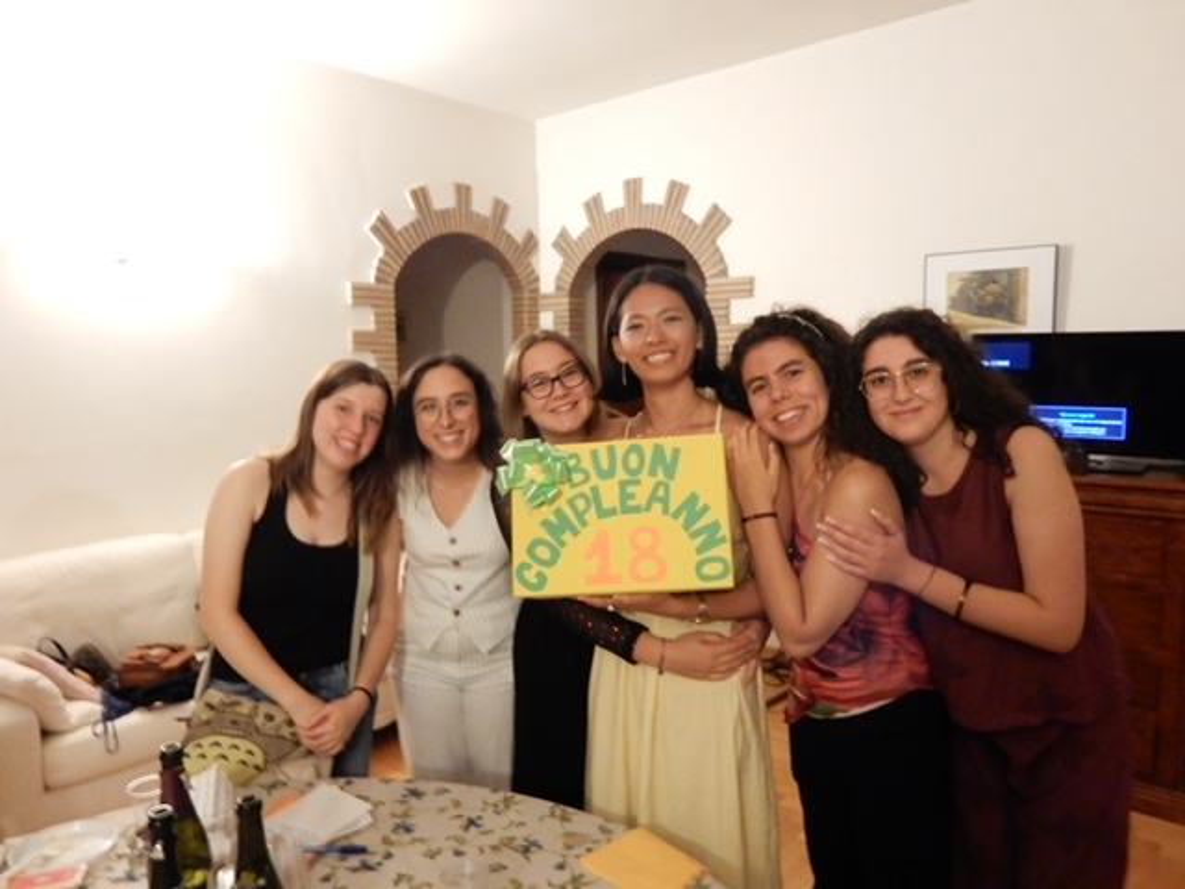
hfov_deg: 69.4
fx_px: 856
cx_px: 592
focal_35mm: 25
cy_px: 444
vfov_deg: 54.9
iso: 800
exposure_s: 1/3
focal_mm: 4.5
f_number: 3.7
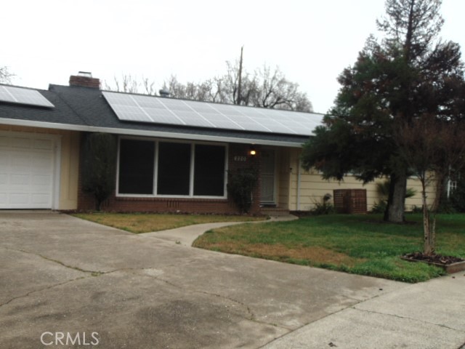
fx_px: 470
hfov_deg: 52.6
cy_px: 174
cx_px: 232
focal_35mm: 35
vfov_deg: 40.7
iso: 80
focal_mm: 6.3
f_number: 3.2
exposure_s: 1/250
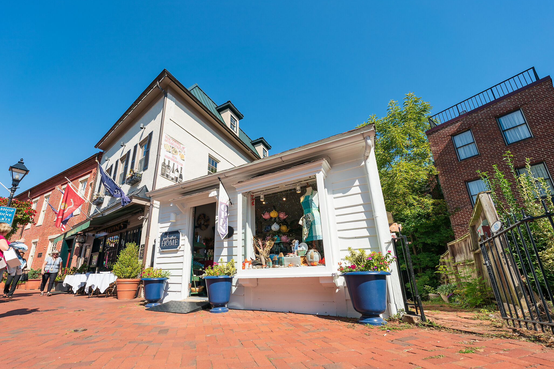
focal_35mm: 14
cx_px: 250
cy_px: 212
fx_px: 215
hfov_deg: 103.9
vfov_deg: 80.7
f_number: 5
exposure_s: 1/500
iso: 100
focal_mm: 12
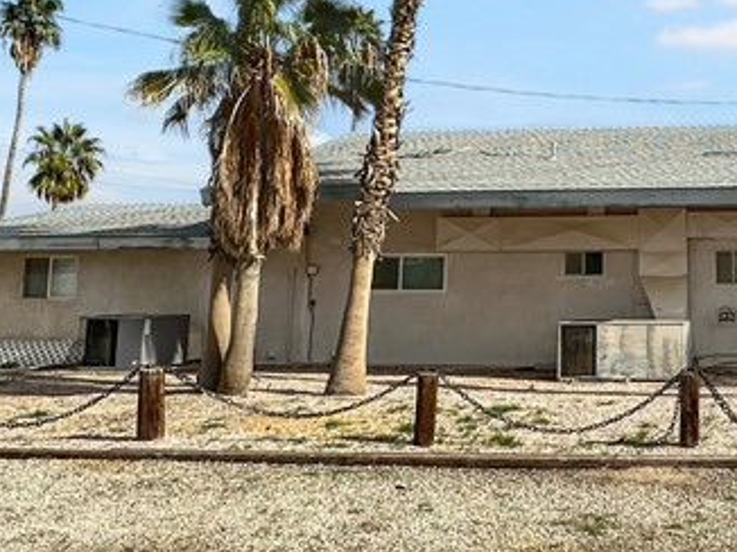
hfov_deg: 39.0
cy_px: 163
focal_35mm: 44
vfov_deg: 32.4
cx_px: 701
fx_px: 936
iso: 40
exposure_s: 1/3600
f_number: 2.2
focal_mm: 2.22
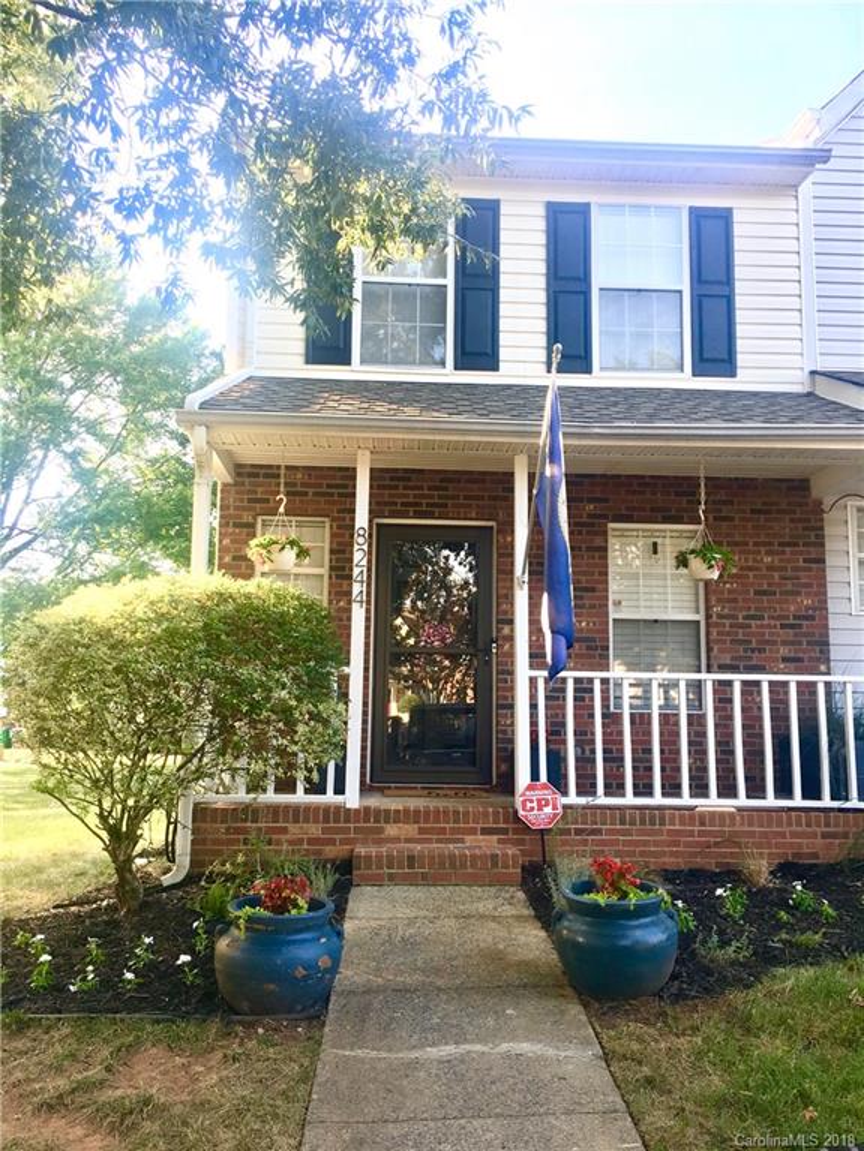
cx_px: 432
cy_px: 576
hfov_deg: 48.2
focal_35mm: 29
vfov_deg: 61.7
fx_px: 965
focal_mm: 4.15
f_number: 2.2
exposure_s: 1/120
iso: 25
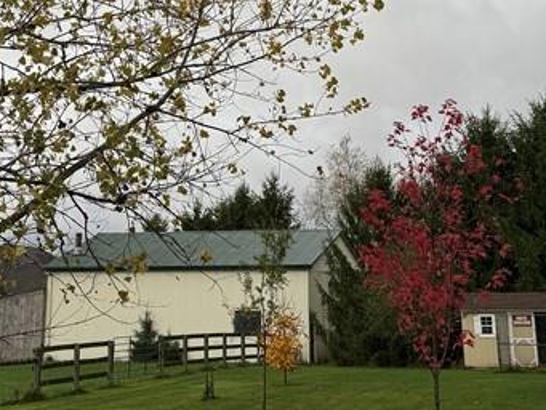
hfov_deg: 27.0
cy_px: 26
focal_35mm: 72
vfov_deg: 20.0
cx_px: 226
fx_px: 1136
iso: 80
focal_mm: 6.76
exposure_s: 1/535
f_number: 1.78
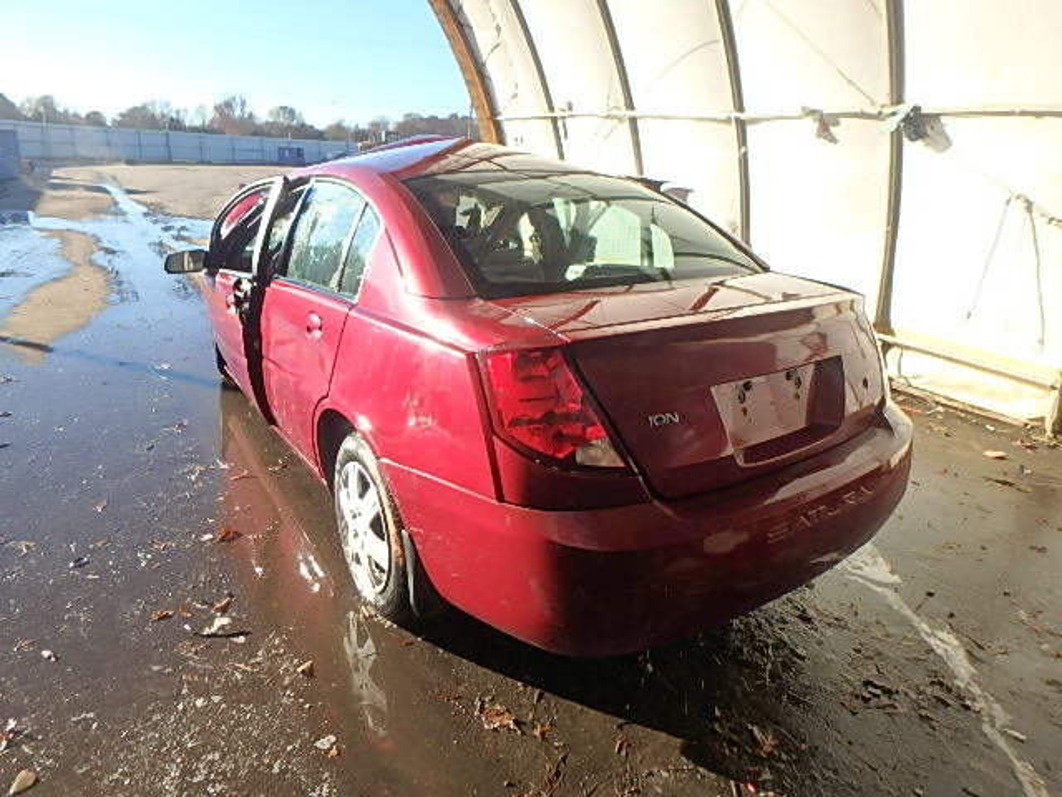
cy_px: 398
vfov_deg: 63.4
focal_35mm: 21
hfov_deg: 79.0
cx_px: 531
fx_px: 644
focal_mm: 3.7
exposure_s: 1/500
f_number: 3.5
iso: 125
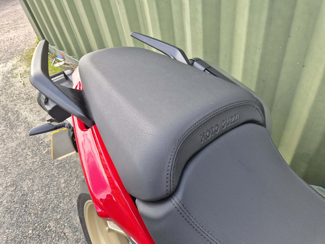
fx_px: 216
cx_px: 162
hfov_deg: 73.9
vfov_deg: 58.9
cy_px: 122
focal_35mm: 23
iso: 80
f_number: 1.8
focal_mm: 5.4
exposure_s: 1/180
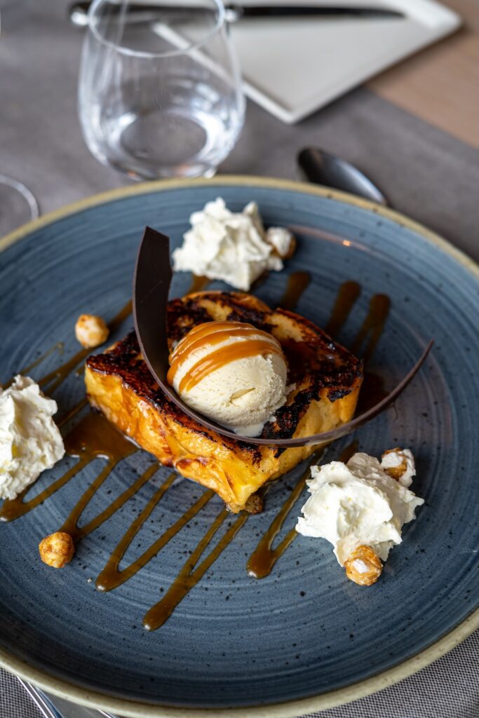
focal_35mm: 50
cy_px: 359
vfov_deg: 39.6
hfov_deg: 27.0
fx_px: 998
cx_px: 240
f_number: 4
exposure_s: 1/50
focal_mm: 50
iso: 100
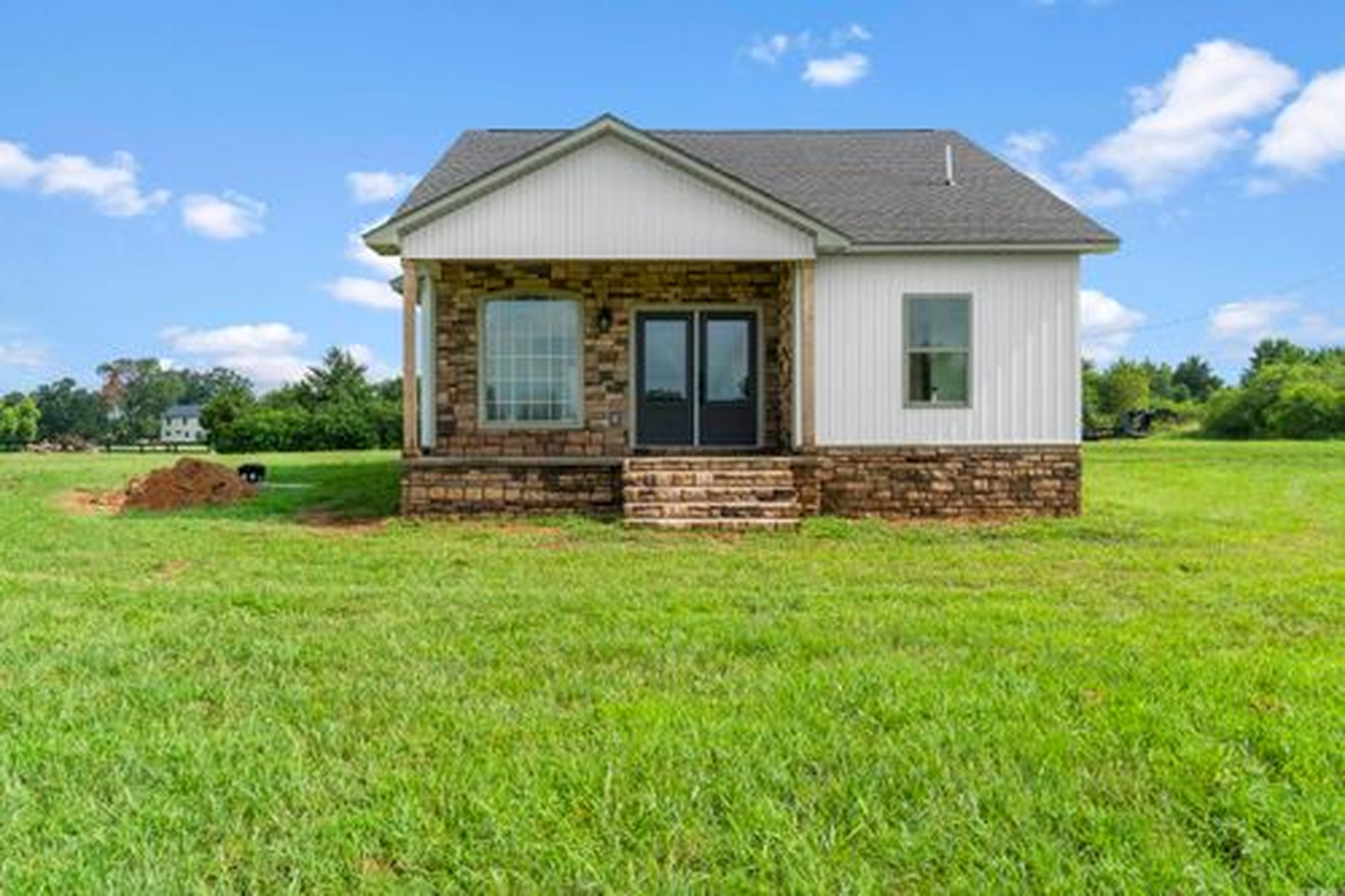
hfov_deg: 67.4
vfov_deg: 47.9
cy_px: 448
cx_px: 672
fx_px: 1008
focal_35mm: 27
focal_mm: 18
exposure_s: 1/320
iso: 250
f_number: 9
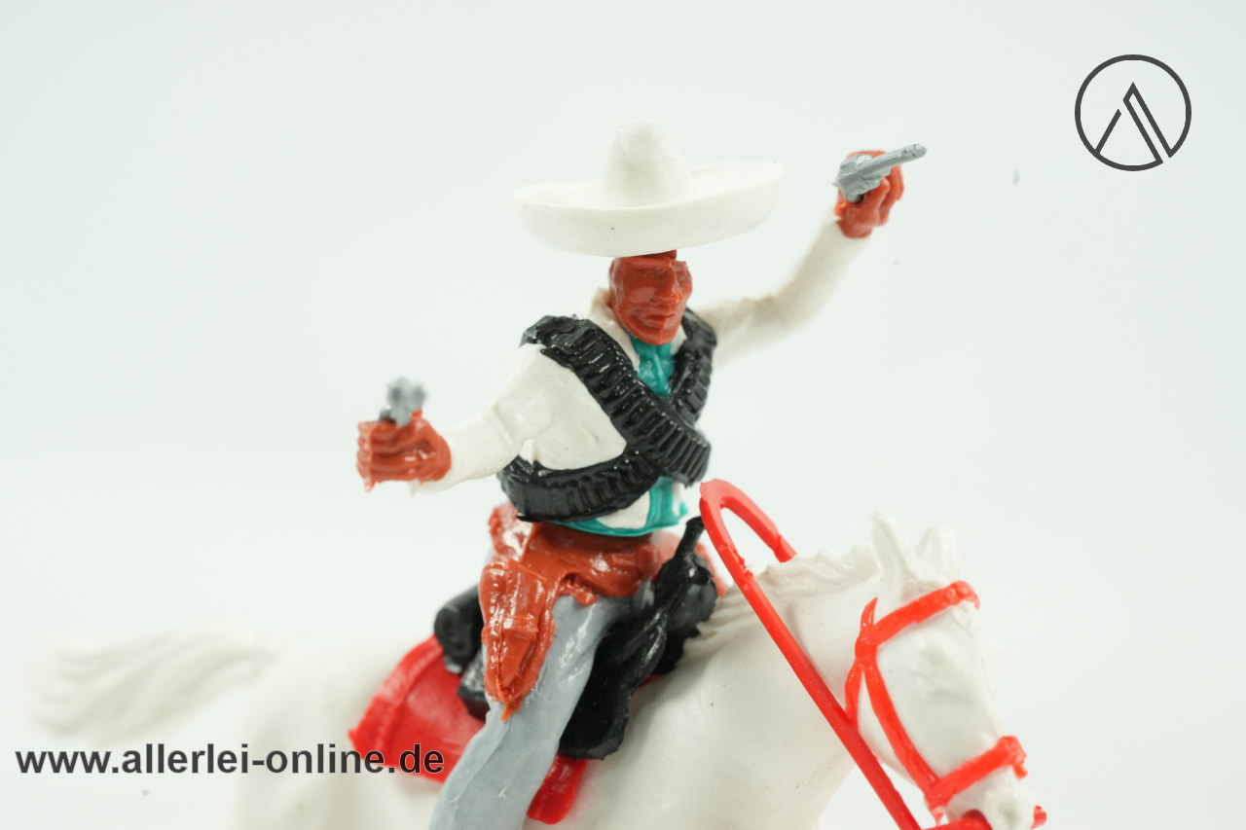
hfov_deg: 22.6
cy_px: 415
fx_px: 3114
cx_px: 623
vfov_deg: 15.2
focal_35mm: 90
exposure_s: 1/60
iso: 4000
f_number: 11
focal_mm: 90
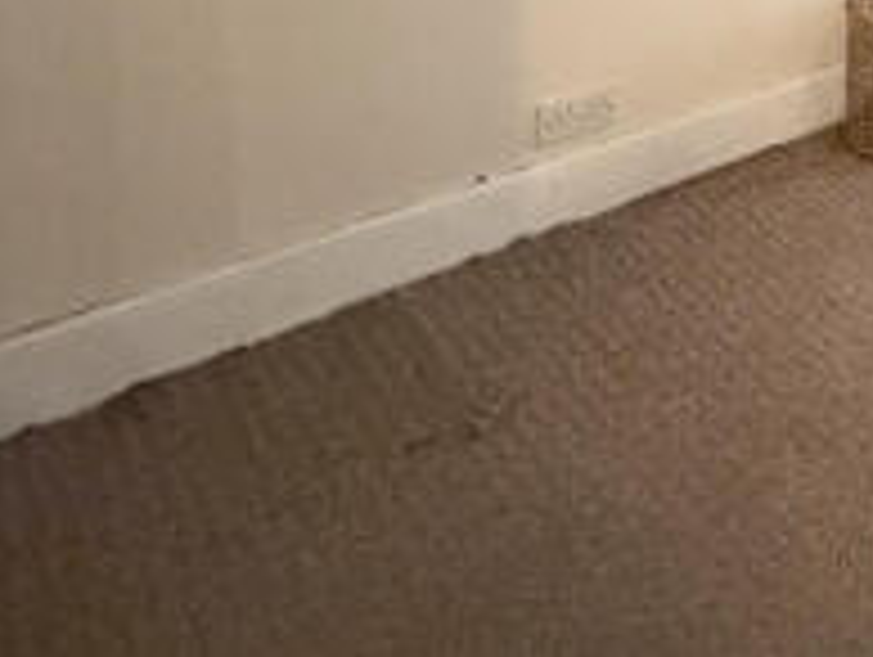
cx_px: 1271
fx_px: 1061
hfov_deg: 29.6
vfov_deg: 25.8
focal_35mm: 42
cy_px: -322
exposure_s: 1/50
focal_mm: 2.22
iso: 800
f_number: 2.2
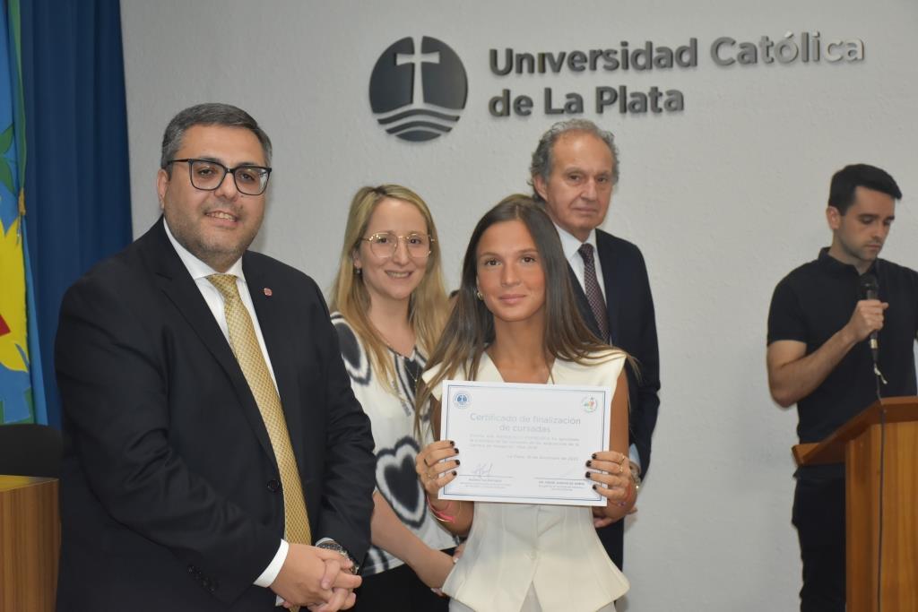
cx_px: 459
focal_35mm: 75
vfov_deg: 18.2
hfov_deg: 27.0
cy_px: 306
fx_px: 1913
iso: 1600
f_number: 5.6
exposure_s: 1/100
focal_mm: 50
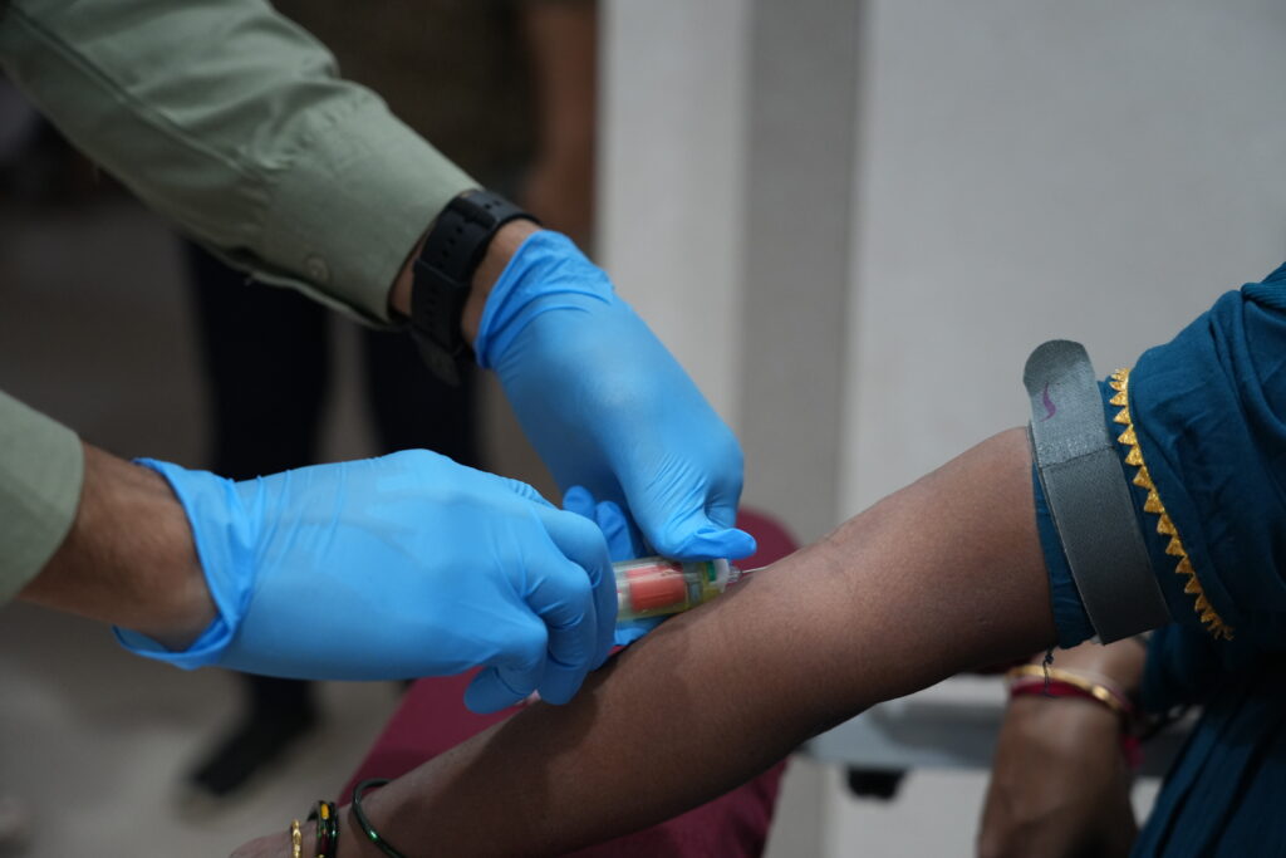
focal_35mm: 70
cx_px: 643
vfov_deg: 19.5
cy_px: 429
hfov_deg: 28.8
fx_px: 2501
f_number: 4
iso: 2500
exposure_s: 1/160
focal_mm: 70
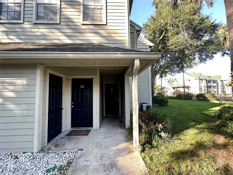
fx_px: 94
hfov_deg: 102.1
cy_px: 88
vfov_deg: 85.7
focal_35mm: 14
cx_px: 116
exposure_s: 1/99
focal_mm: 2.22
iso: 50
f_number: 2.2
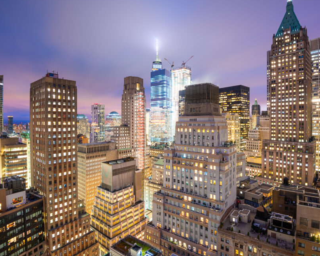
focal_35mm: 19
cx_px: 174
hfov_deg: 83.1
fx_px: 180
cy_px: 123
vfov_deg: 70.9
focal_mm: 16
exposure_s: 30
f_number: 8
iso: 100
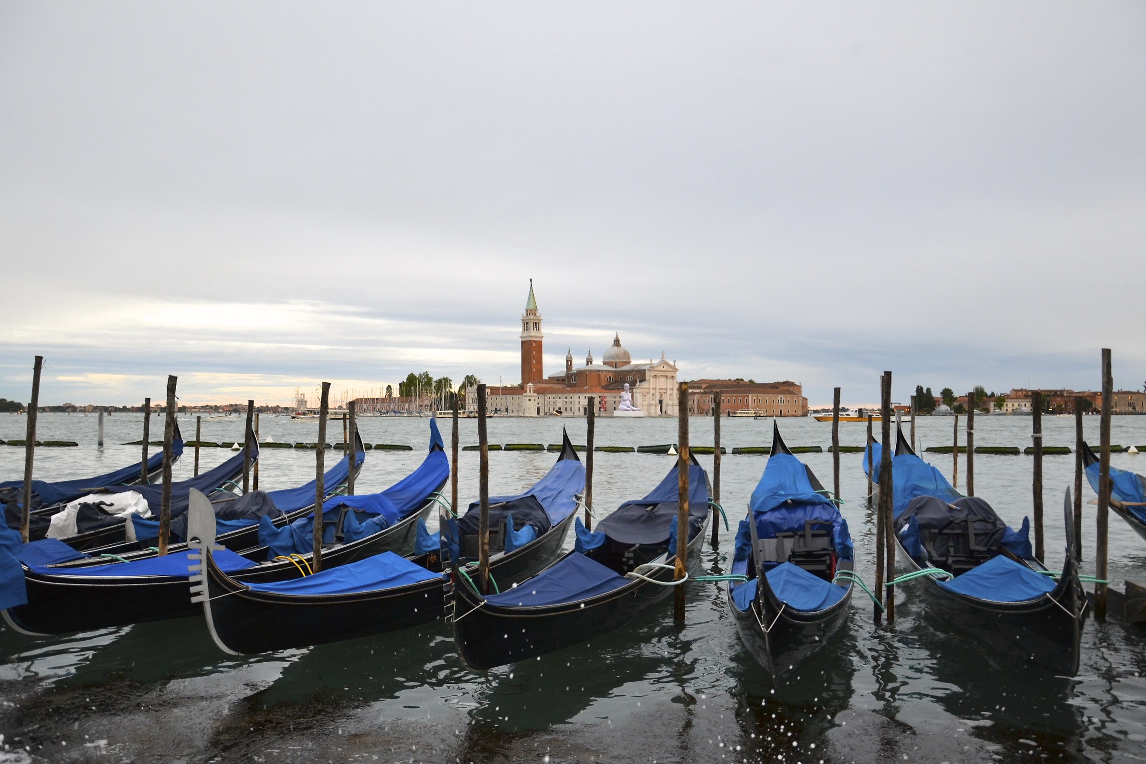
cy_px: 382
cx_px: 573
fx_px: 859
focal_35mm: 27
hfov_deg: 67.4
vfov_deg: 47.9
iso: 400
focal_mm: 18
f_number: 3.5
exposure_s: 1/200
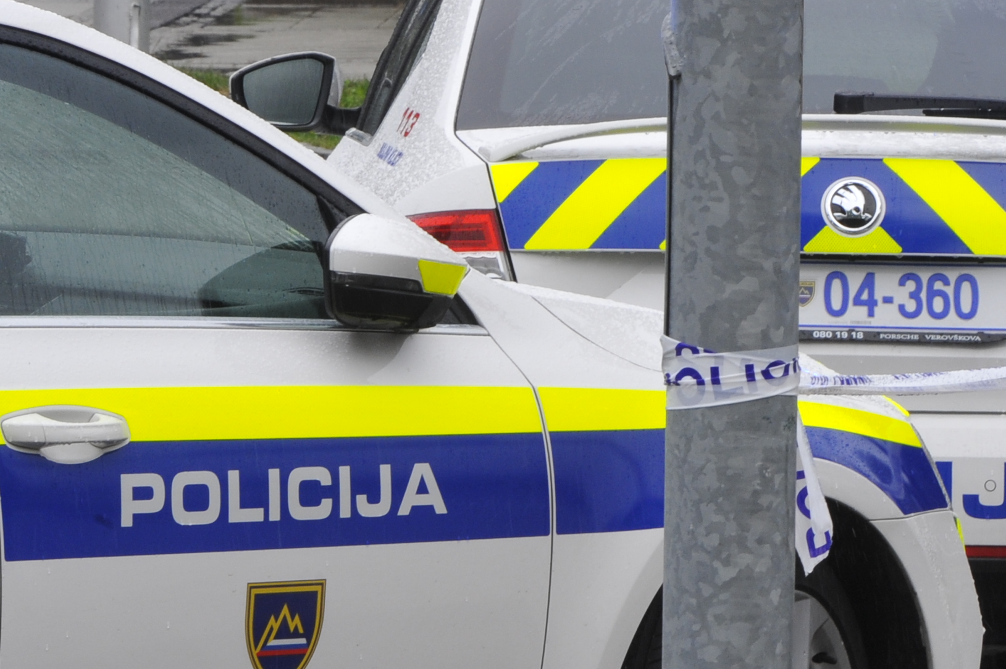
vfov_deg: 3.3
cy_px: 359
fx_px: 11673
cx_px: 462
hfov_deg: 4.9
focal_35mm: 418
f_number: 22
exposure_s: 1/160
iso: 800
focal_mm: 160
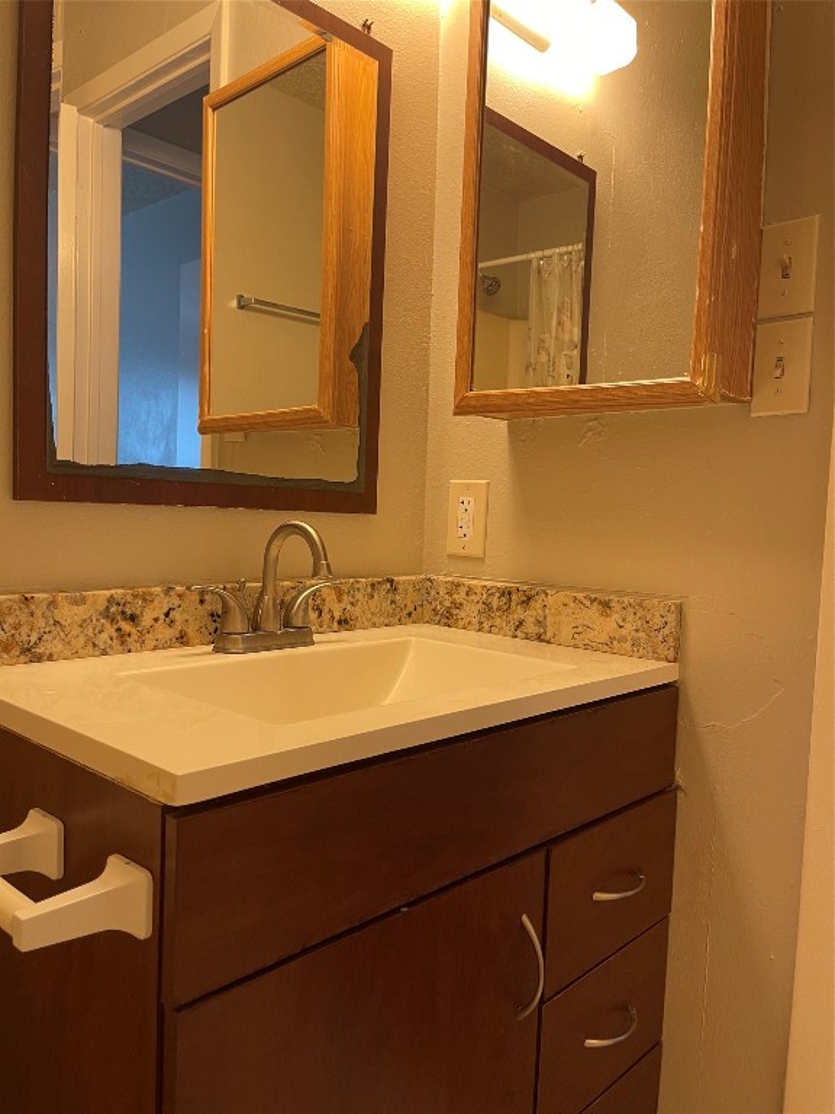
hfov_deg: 53.1
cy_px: 557
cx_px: 418
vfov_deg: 67.3
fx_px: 836
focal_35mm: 26
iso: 100
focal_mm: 5.1
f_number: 1.6
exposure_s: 1/60
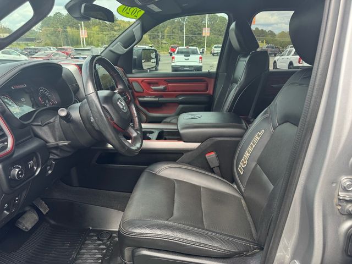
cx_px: 176
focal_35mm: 24
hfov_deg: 71.6
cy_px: 132
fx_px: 244
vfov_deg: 56.8
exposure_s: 1/422
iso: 80
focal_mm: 6.76
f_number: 1.78
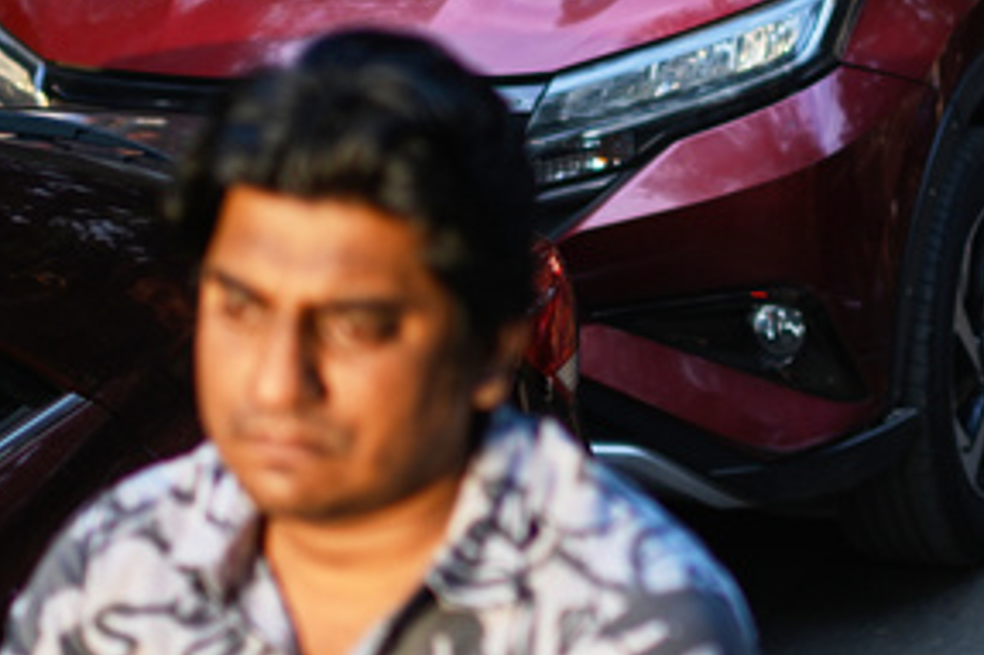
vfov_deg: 10.9
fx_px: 3415
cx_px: 915
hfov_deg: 16.2
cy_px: 106
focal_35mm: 125
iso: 160
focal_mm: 35
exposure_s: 1/800
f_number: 1.4
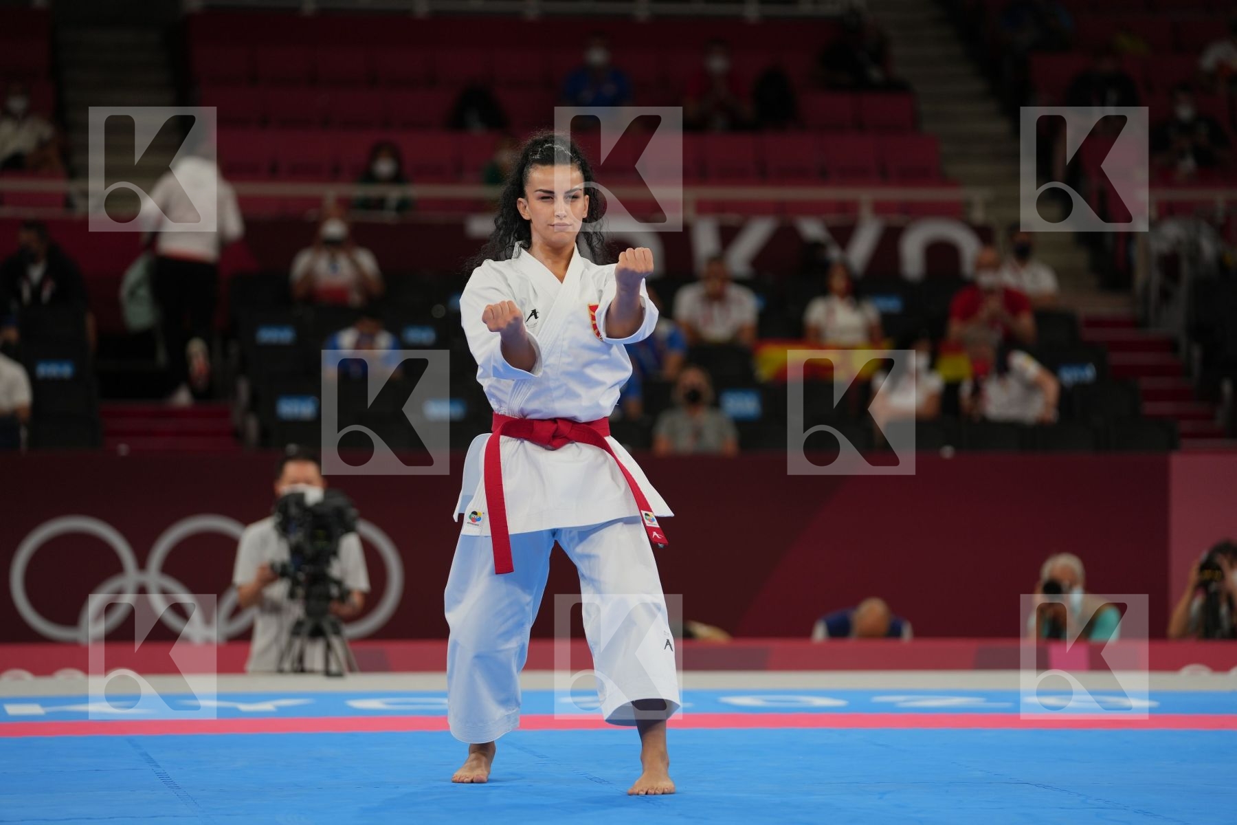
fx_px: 5360
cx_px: 618
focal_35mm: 156
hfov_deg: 13.2
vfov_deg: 8.8
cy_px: 412
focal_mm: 156
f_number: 2.8
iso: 250
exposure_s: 1/500
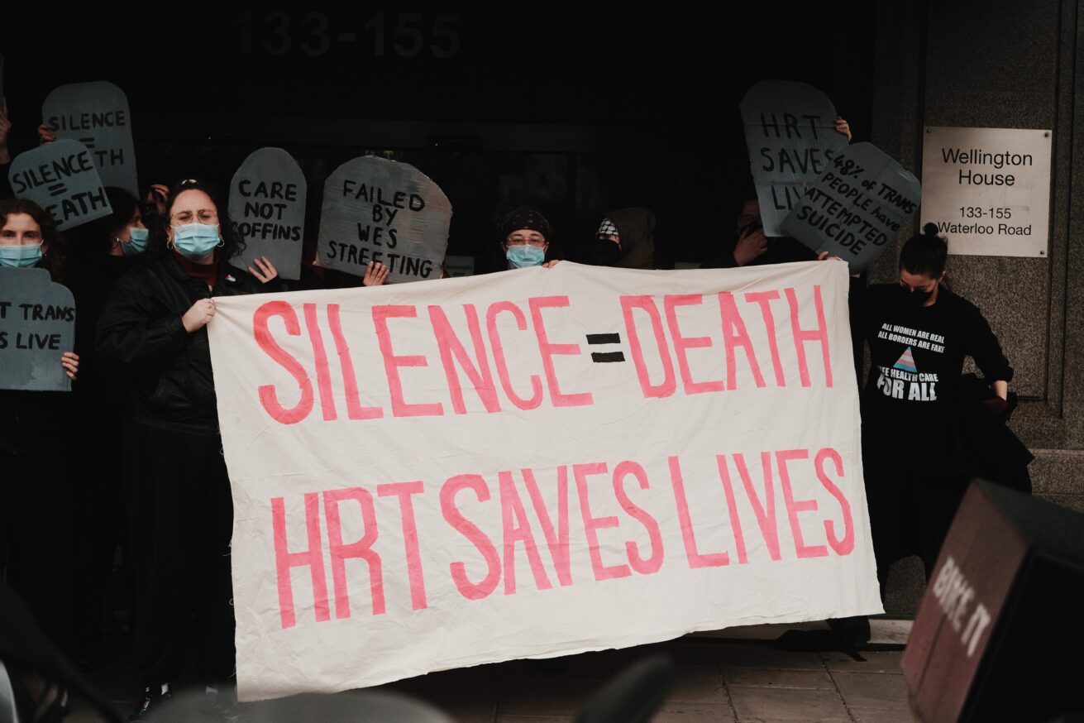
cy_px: 362
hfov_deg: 39.6
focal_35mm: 50
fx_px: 1505
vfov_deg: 27.0
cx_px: 542
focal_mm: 33
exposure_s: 1/2400
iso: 320
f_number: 1.4
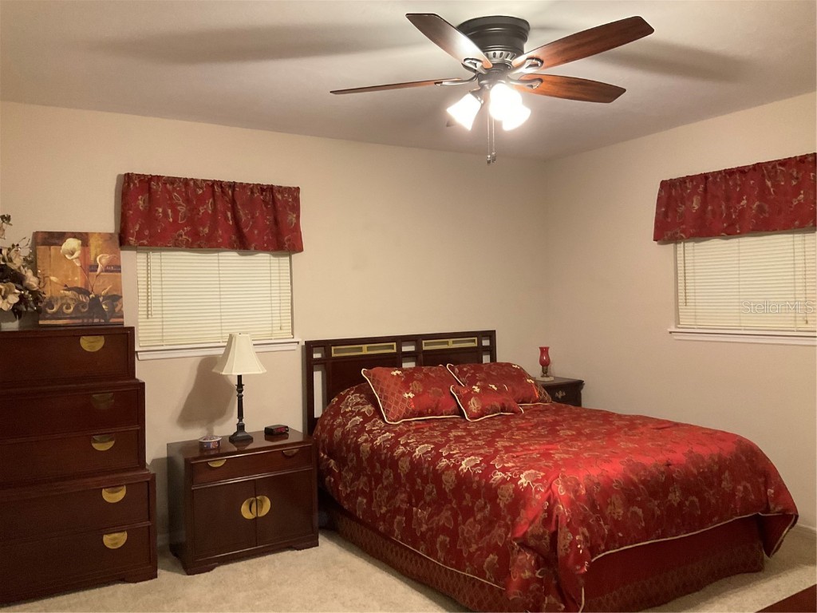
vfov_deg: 48.2
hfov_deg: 61.7
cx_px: 408
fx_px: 684
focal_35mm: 29
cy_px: 306
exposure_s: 1/60
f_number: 1.8
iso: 250
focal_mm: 3
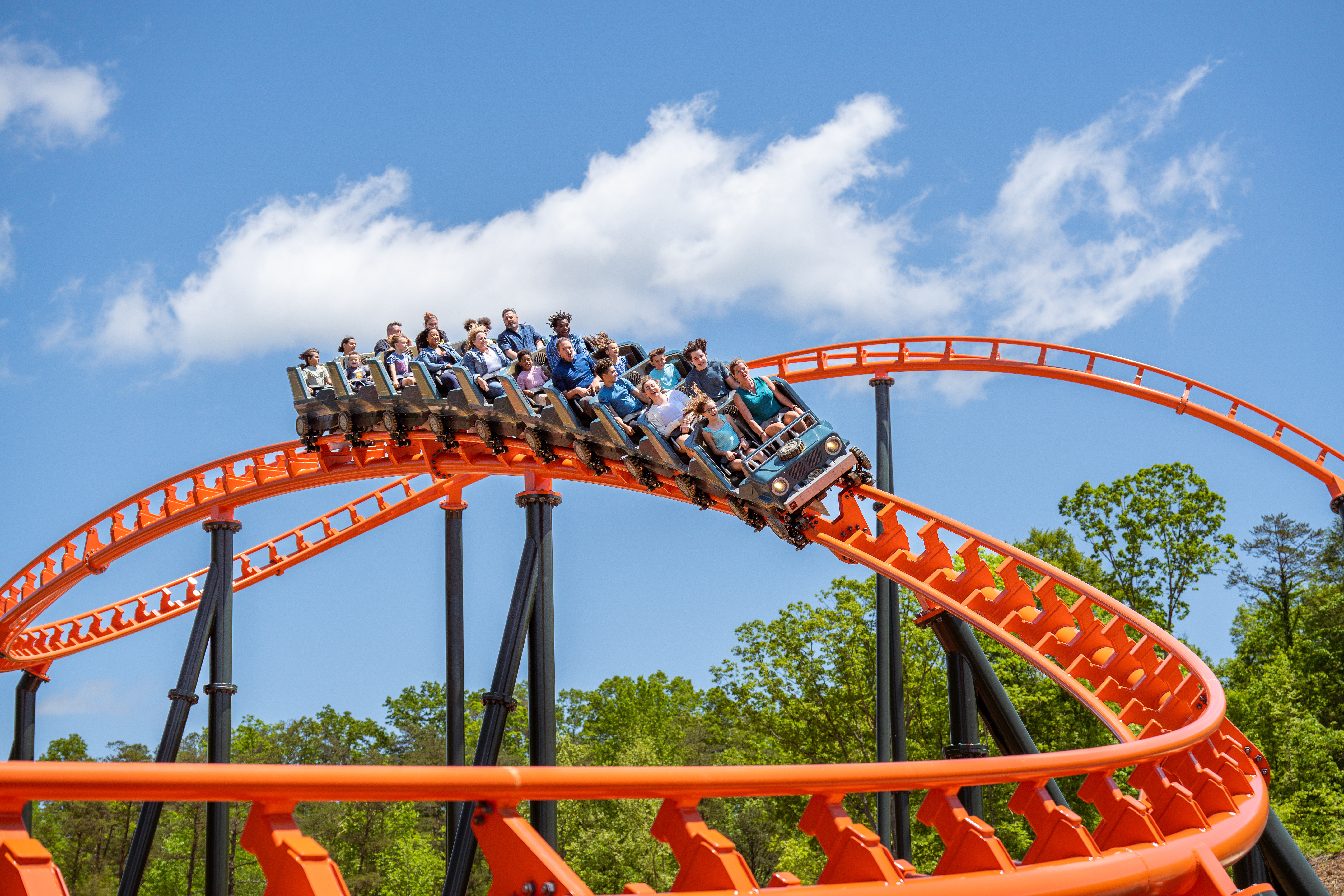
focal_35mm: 78
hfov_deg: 26.0
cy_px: 448
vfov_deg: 17.5
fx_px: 2912
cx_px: 672
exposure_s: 1/1000
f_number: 4.5
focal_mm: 78
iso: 125
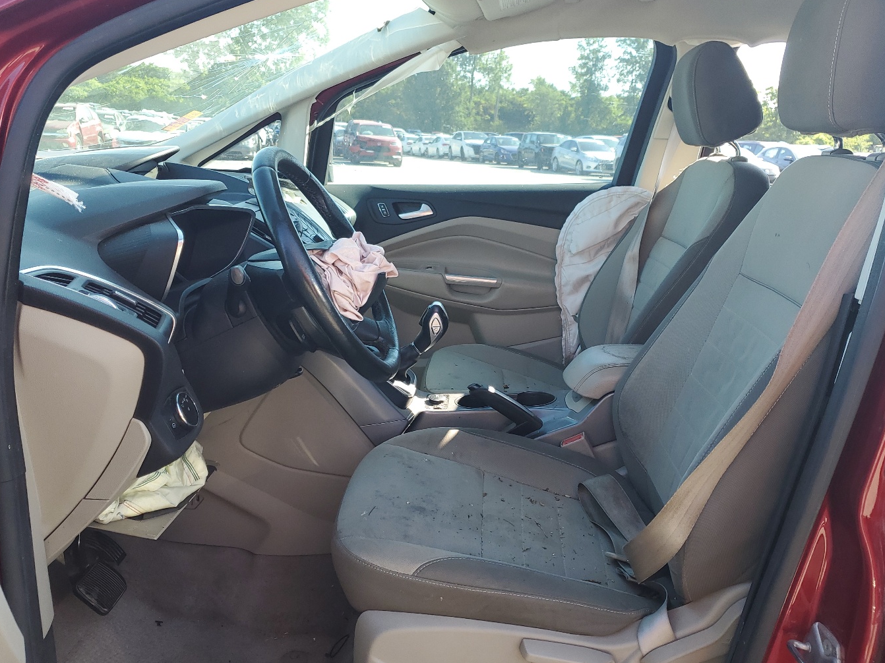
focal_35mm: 31
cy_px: 347
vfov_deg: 45.4
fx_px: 792
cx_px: 468
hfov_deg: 58.3
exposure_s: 1/303
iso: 50
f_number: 1.5
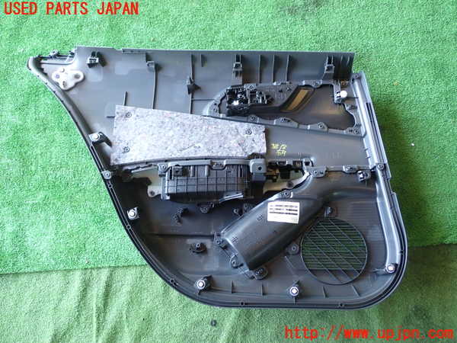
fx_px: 422
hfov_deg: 56.8
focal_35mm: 32
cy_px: 172
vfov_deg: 44.2
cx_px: 228
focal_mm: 5.79
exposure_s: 1/40
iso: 200
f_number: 2.4
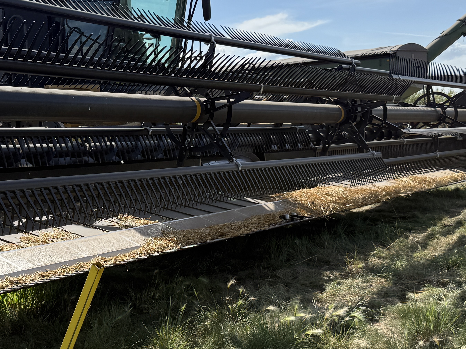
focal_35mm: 51
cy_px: 201
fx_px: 687
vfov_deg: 28.5
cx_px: 129
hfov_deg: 36.8
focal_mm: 6.76
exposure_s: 1/4975
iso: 80
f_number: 1.78
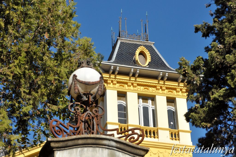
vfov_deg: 13.0
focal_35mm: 105
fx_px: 687
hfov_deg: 19.5
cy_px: 78
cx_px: 118
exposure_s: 1/1250
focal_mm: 70
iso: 360
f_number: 7.1
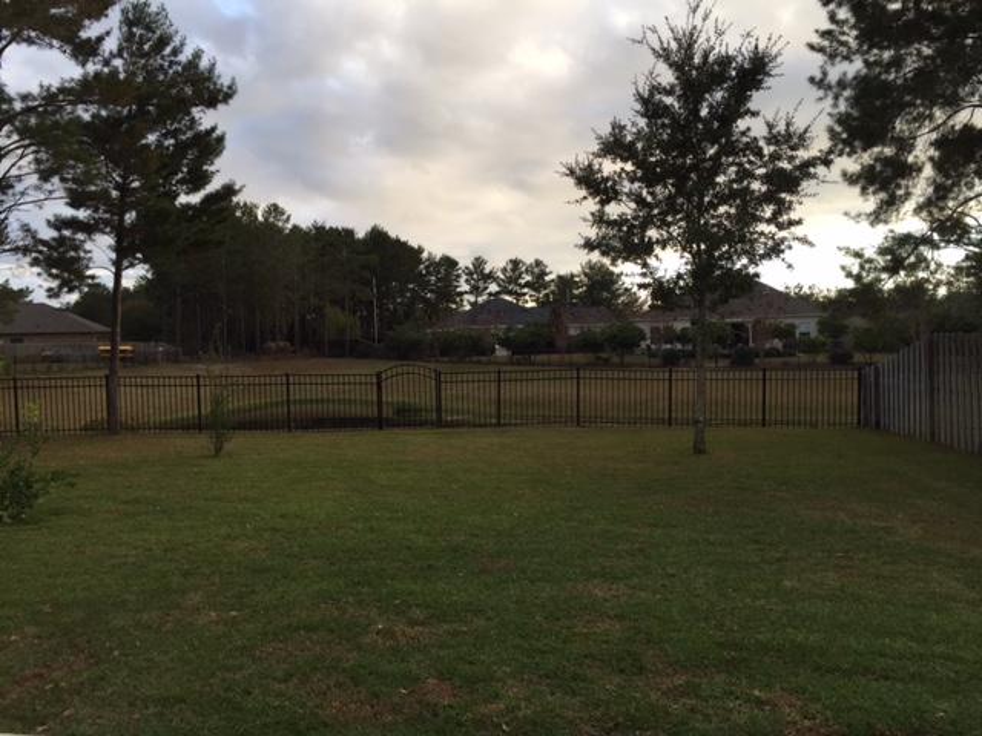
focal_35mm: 29
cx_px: 491
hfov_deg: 61.7
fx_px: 823
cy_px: 368
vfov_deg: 48.2
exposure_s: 1/573
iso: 32
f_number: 2.2
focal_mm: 4.15
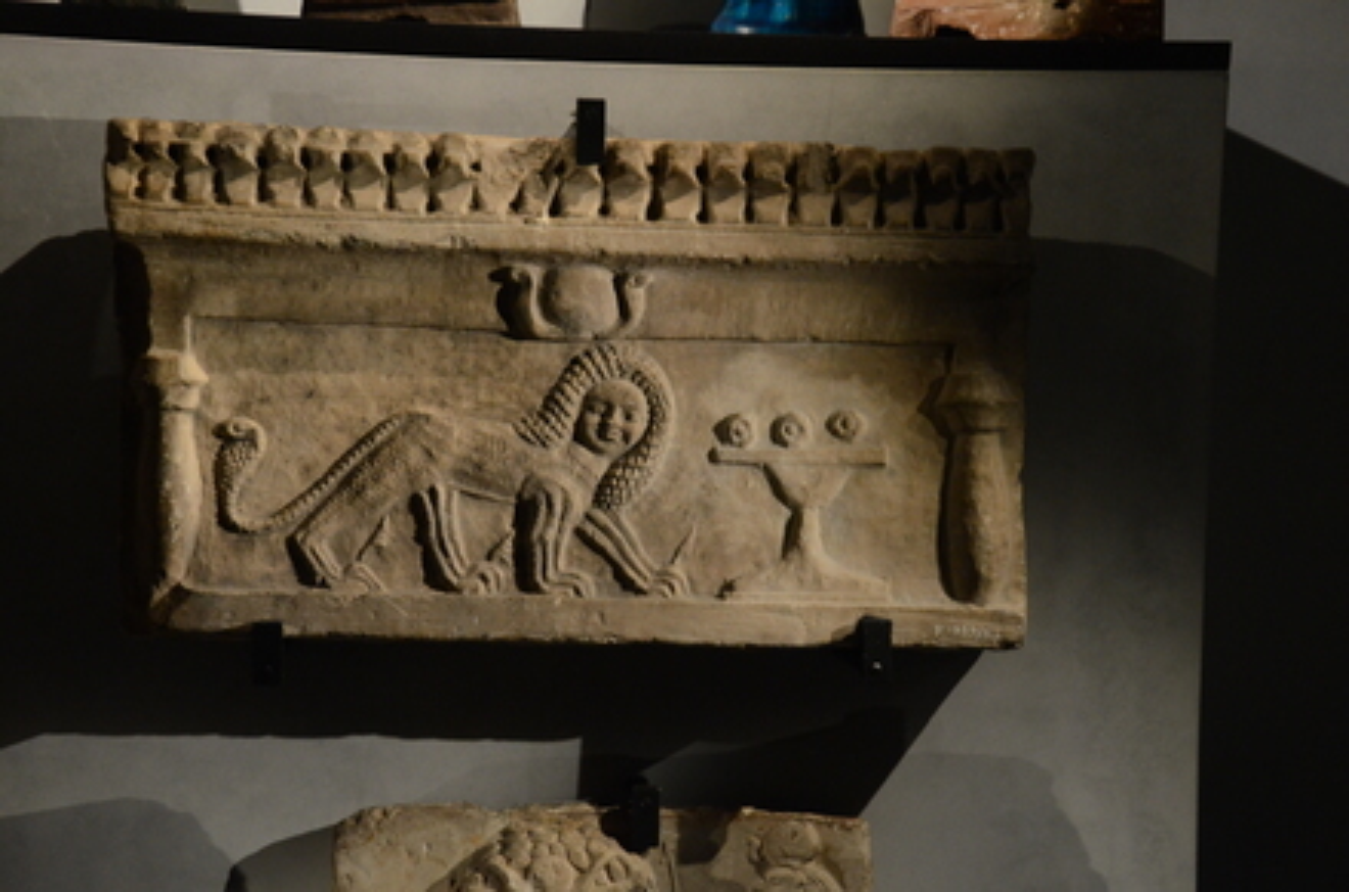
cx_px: 674
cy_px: 446
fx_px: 2803
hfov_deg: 27.1
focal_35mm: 75
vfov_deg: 18.1
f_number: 5
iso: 2500
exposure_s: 1/125
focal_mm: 50
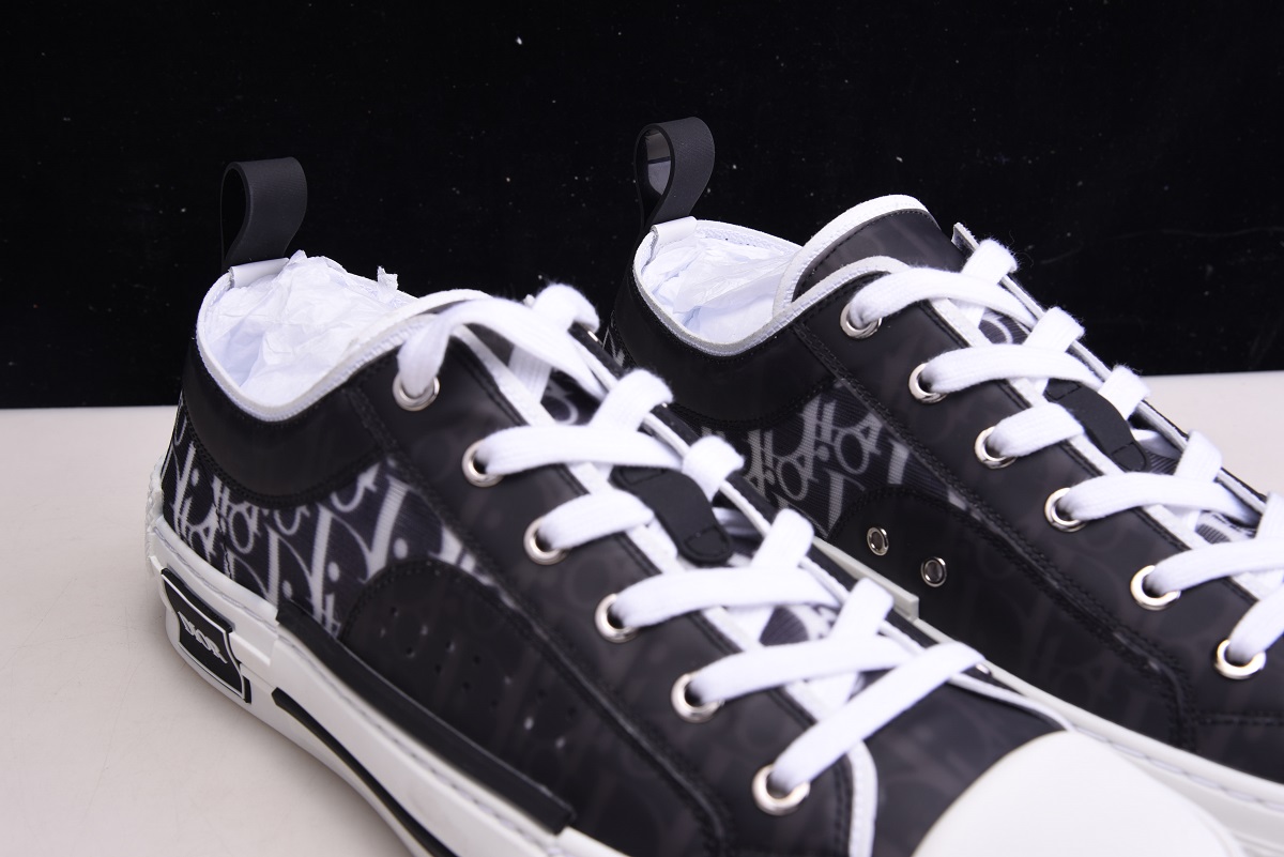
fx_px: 1713
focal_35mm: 48
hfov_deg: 41.1
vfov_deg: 28.1
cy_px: 428
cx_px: 642
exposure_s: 1/125
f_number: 11
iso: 100
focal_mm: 48
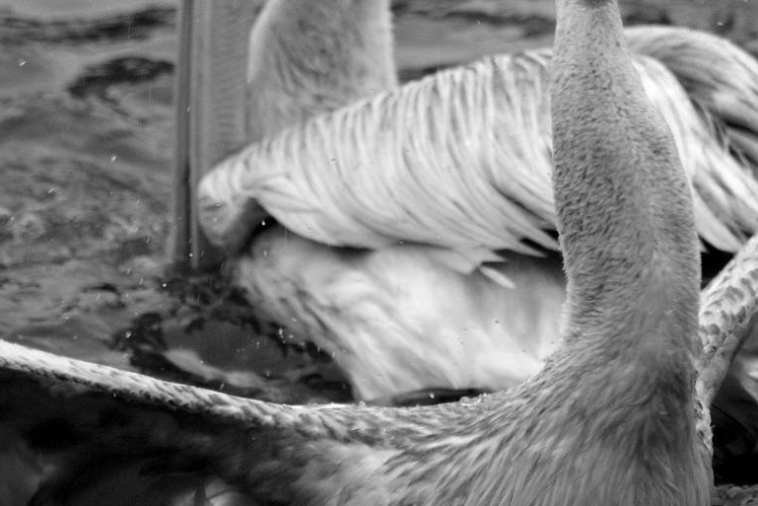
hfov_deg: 2.9
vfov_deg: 1.9
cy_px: 21
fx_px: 15120
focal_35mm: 718
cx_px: 538
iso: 250
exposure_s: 1/400
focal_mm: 230
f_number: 5
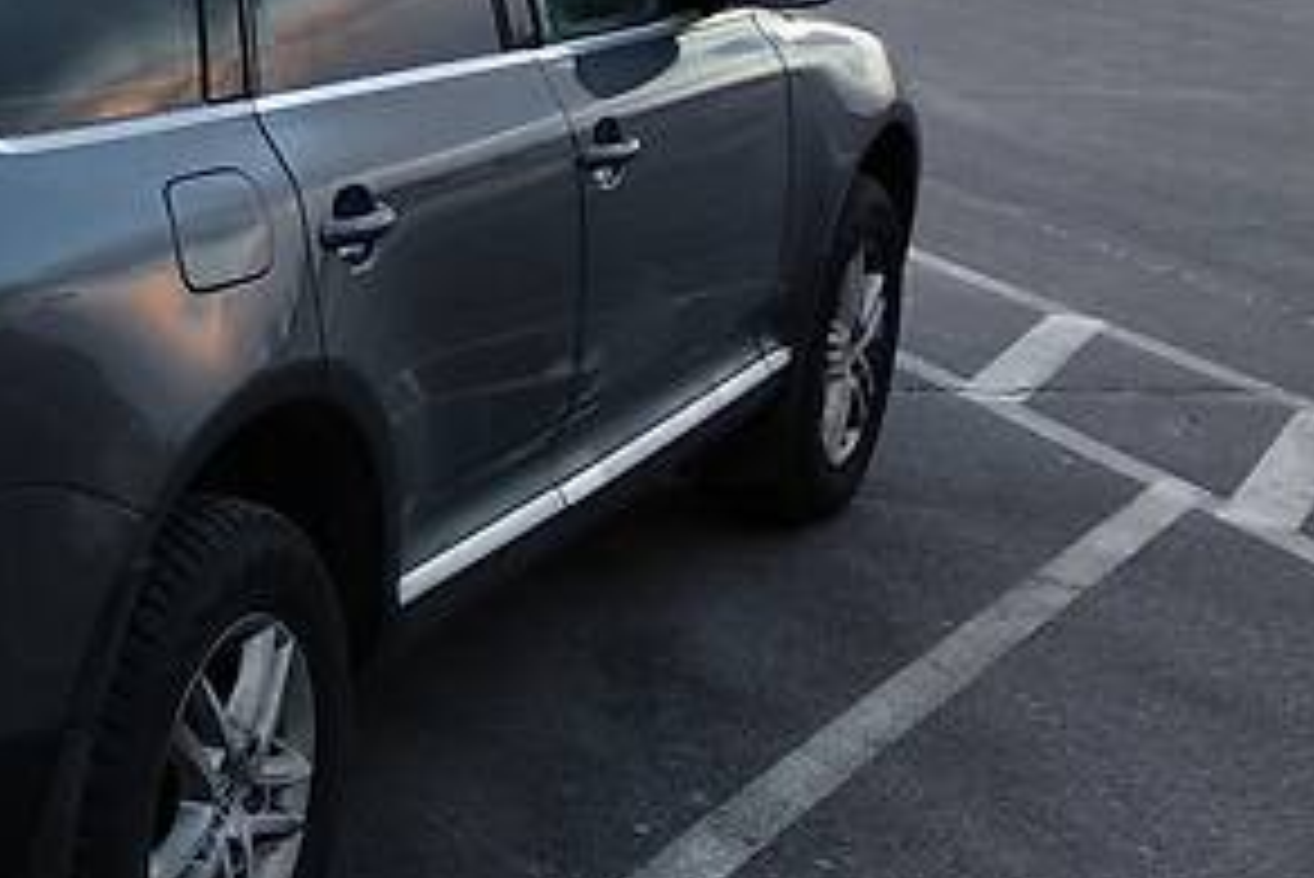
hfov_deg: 24.9
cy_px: 315
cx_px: -230
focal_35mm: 74
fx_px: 2702
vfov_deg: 18.4
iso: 160
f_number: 2.2
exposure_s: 1/100
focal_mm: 3.8
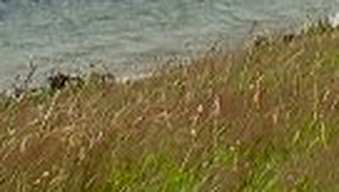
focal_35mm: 240
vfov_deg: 5.0
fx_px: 2161
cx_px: 194
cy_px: -247
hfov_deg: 9.0
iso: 100
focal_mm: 5.5
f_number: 9
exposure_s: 1/160
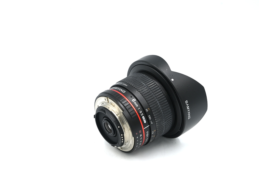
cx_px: 130
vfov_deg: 18.2
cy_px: 86
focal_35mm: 75
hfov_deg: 27.0
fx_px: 540
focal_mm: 50
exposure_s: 1/80
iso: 200
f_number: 10
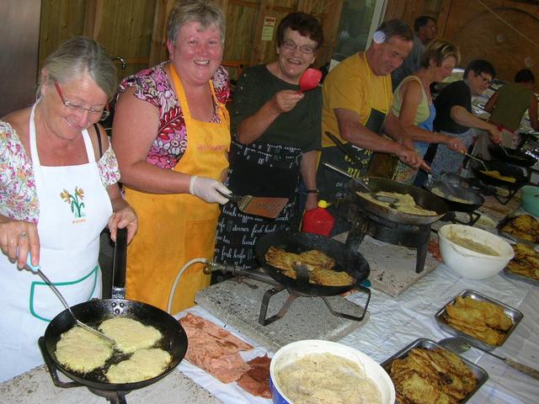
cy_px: 202
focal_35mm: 35
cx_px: 270
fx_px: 545
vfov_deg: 40.7
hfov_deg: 52.6
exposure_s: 1/60.1
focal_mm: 5.8
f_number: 2.8
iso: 70
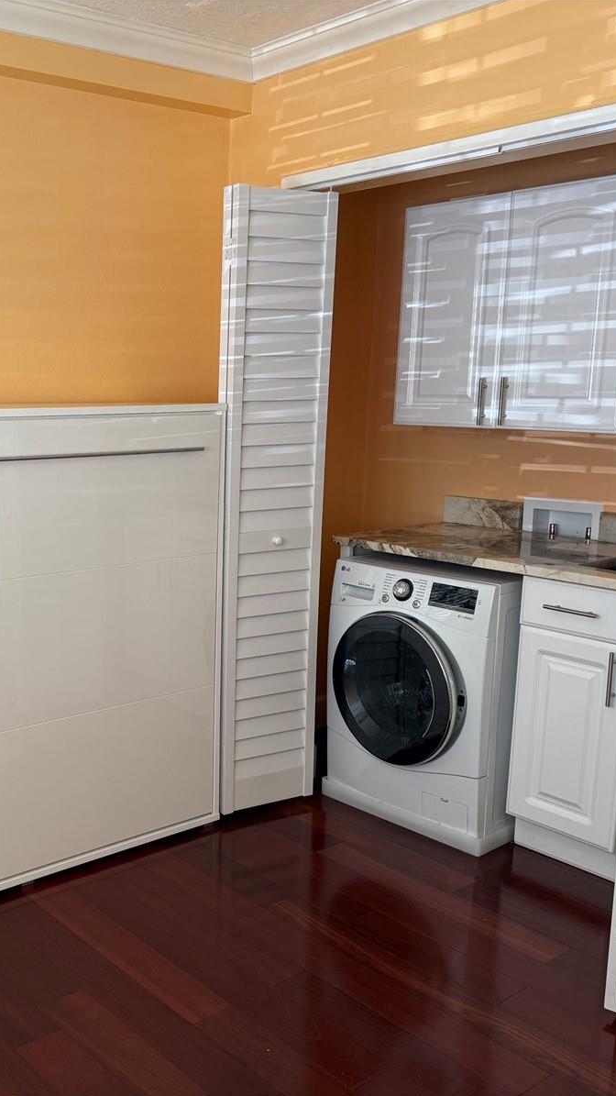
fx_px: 1017
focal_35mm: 35
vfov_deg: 56.6
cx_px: 85
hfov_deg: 32.4
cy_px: 548
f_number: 1.78
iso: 160
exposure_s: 1/121
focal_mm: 6.76
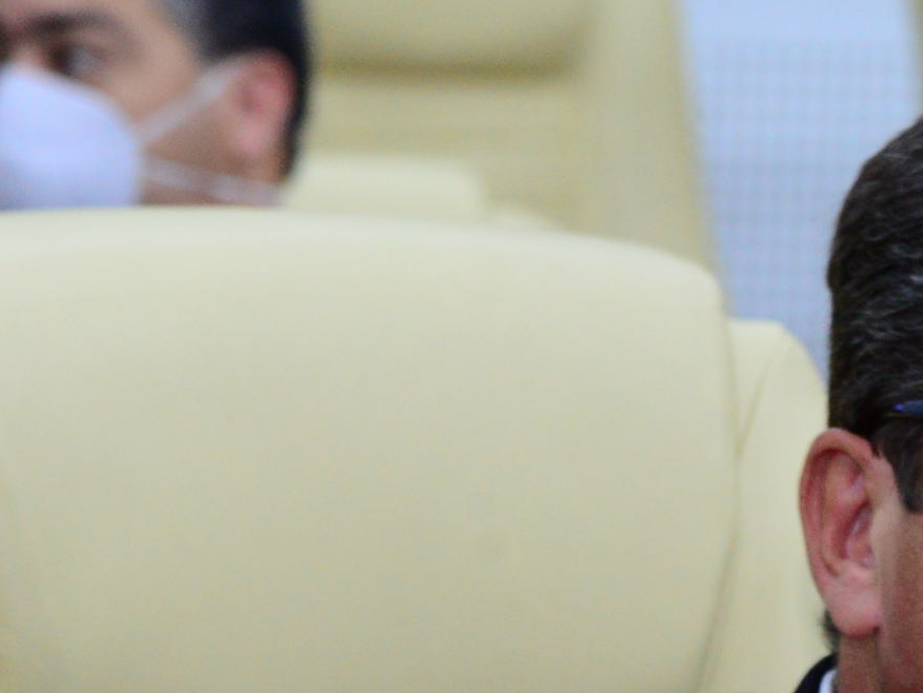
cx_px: 1043
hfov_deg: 5.0
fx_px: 10560
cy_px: 795
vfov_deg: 3.7
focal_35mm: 396
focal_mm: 120
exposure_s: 1/60
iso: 2500
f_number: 6.3
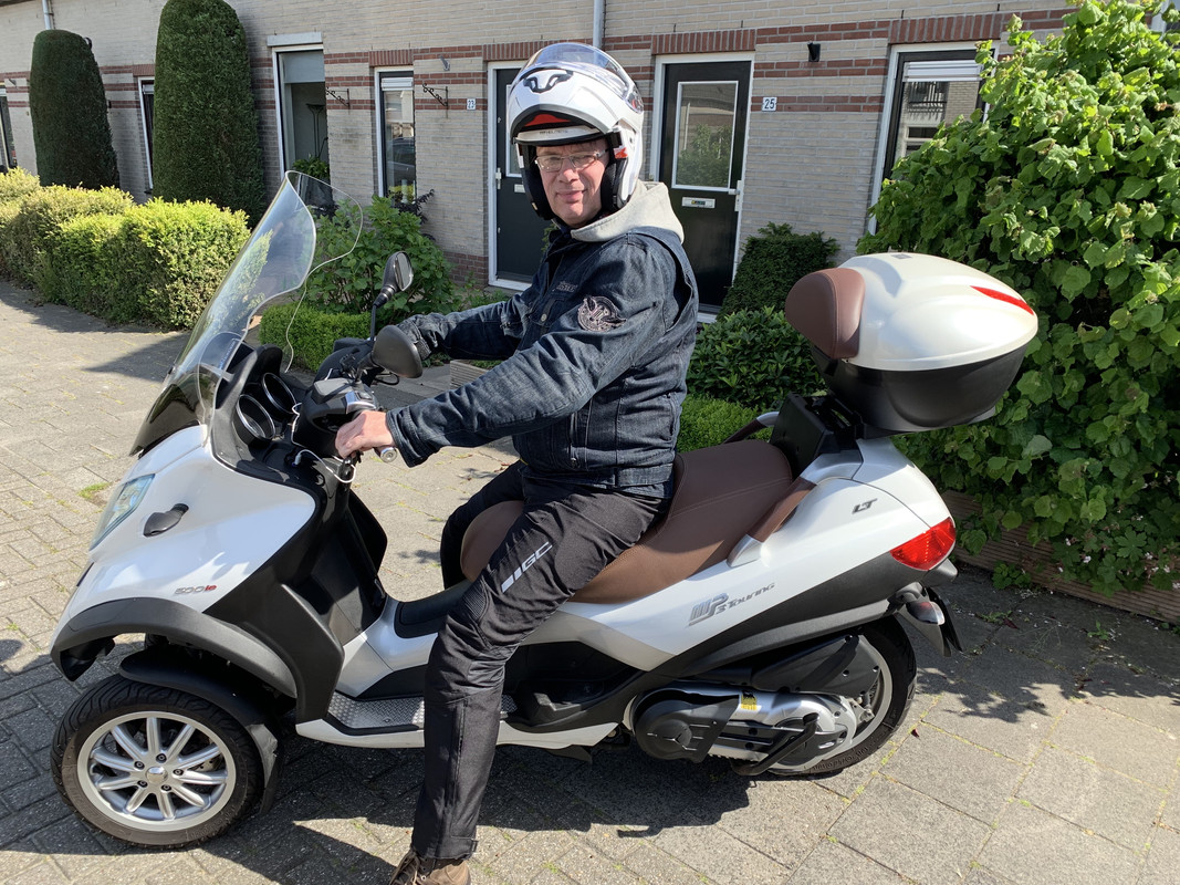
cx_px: 590
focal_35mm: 26
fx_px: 886
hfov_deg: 67.3
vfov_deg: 53.1
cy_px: 442
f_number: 1.8
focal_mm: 4.25
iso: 25
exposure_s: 1/631
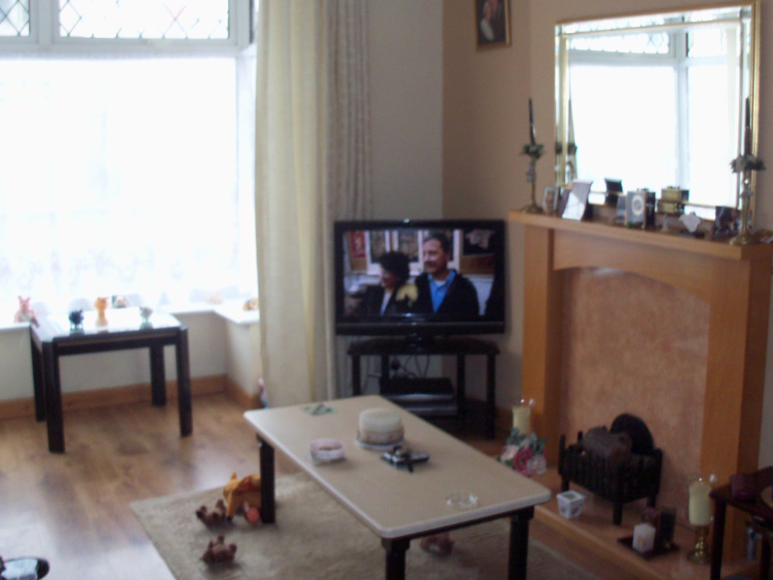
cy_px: 242
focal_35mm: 41
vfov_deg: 35.1
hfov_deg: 45.8
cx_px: 372
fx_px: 916
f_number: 3
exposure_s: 1/30
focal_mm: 6.3
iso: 100
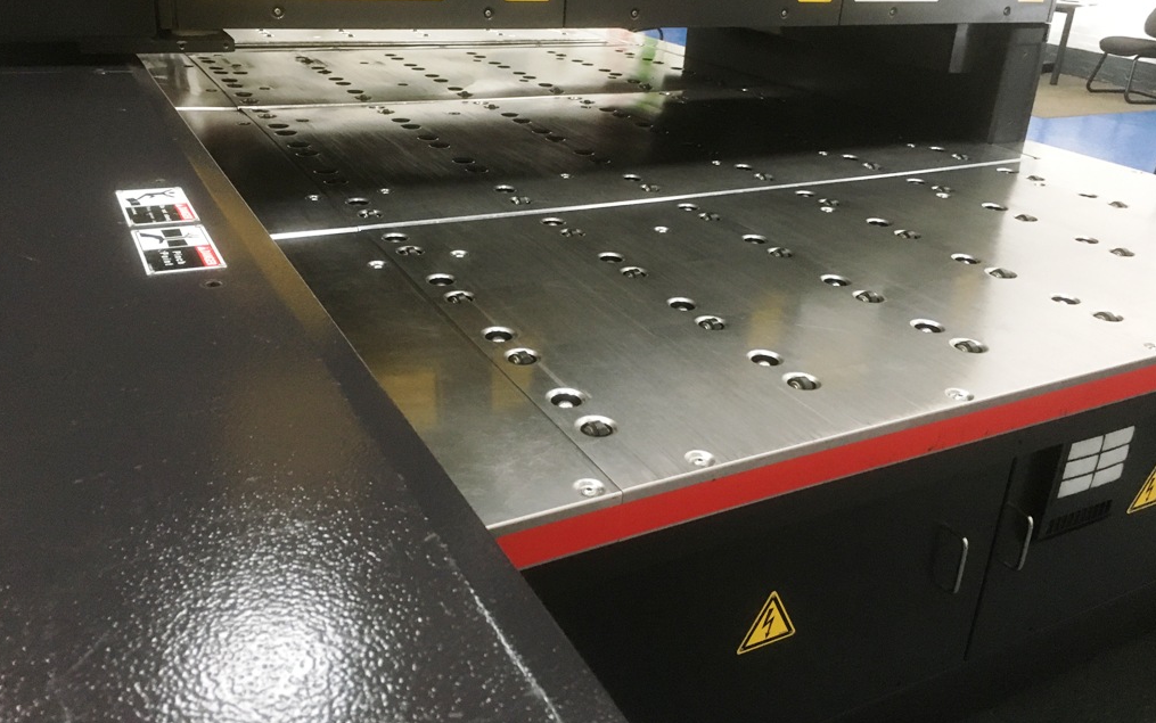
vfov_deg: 40.4
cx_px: 577
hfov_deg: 61.2
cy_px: 289
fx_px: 977
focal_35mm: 31
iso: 200
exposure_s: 1/25
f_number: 2.2
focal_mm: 4.15
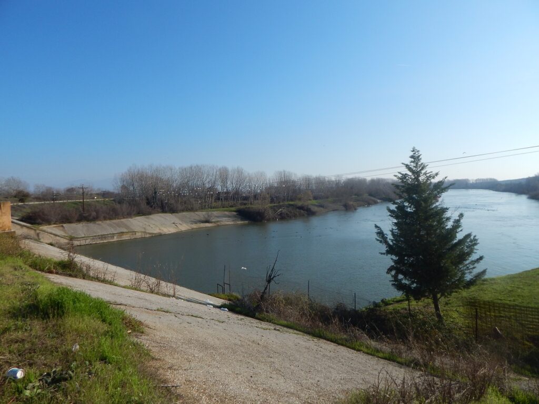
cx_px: 270
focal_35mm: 22
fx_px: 343
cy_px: 202
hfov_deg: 76.4
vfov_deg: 61.1
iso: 125
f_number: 6
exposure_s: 1/640
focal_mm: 4
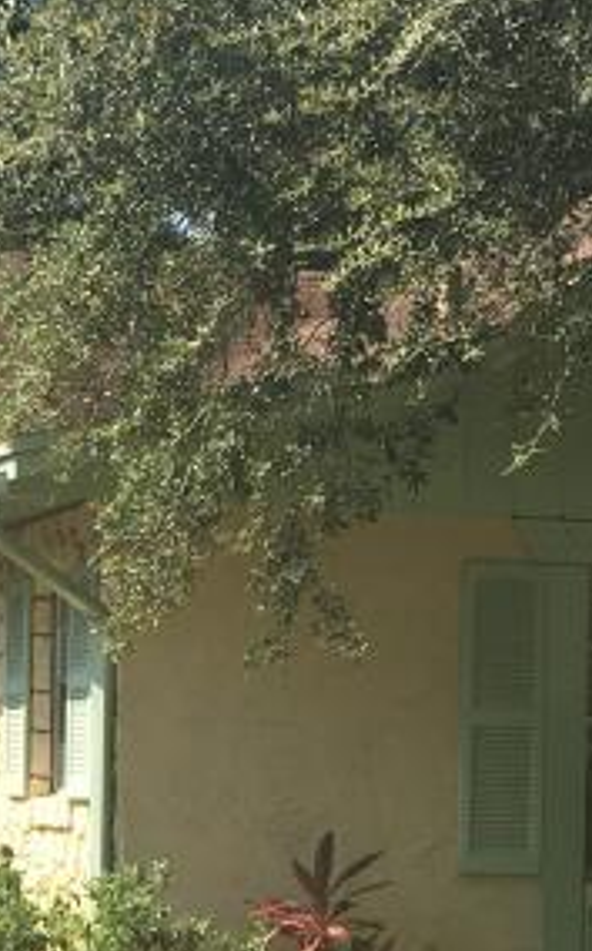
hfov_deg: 11.6
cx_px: -77
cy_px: 770
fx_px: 2871
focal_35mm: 111
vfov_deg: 18.6
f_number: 2.2
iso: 25
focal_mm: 4.15
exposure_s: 1/680
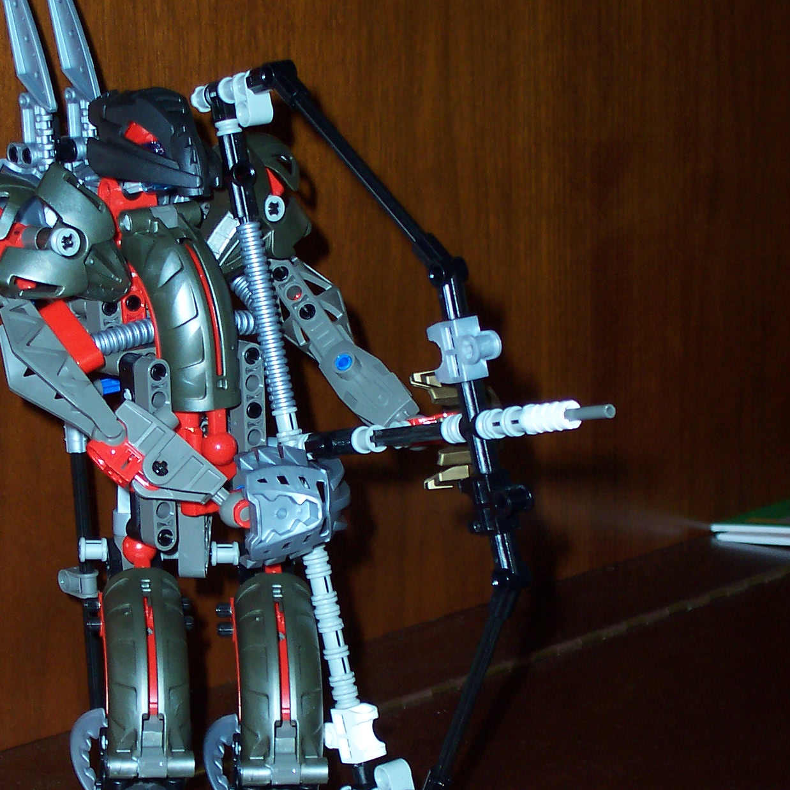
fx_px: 2659
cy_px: 449
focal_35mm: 103
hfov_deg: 16.9
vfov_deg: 16.9
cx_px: 318
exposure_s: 1/90
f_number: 4
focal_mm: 10.8
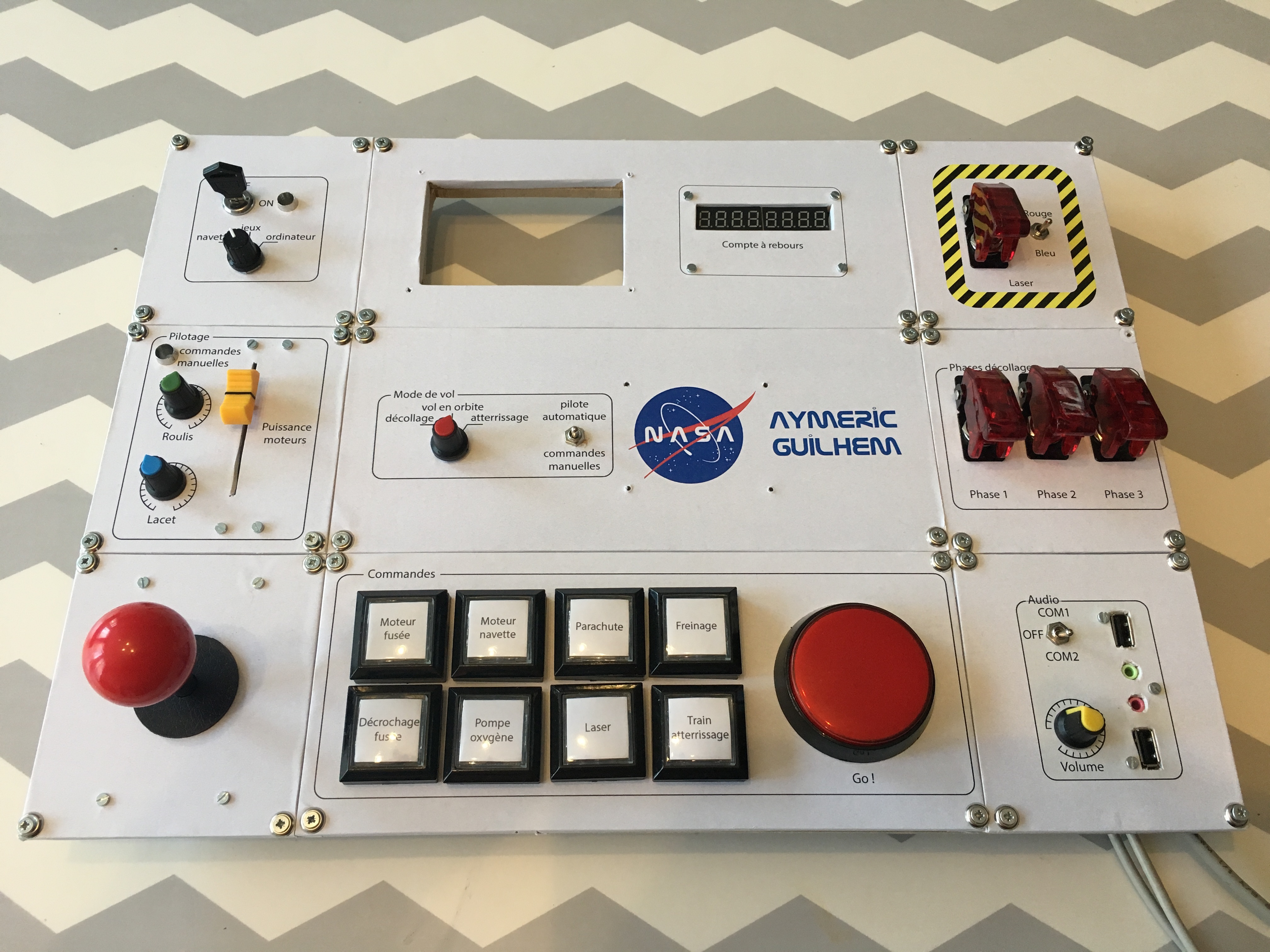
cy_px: 476
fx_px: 1064
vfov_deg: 48.2
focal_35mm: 29
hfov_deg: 61.7
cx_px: 635
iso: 64
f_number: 2.2
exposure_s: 1/33
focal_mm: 4.15
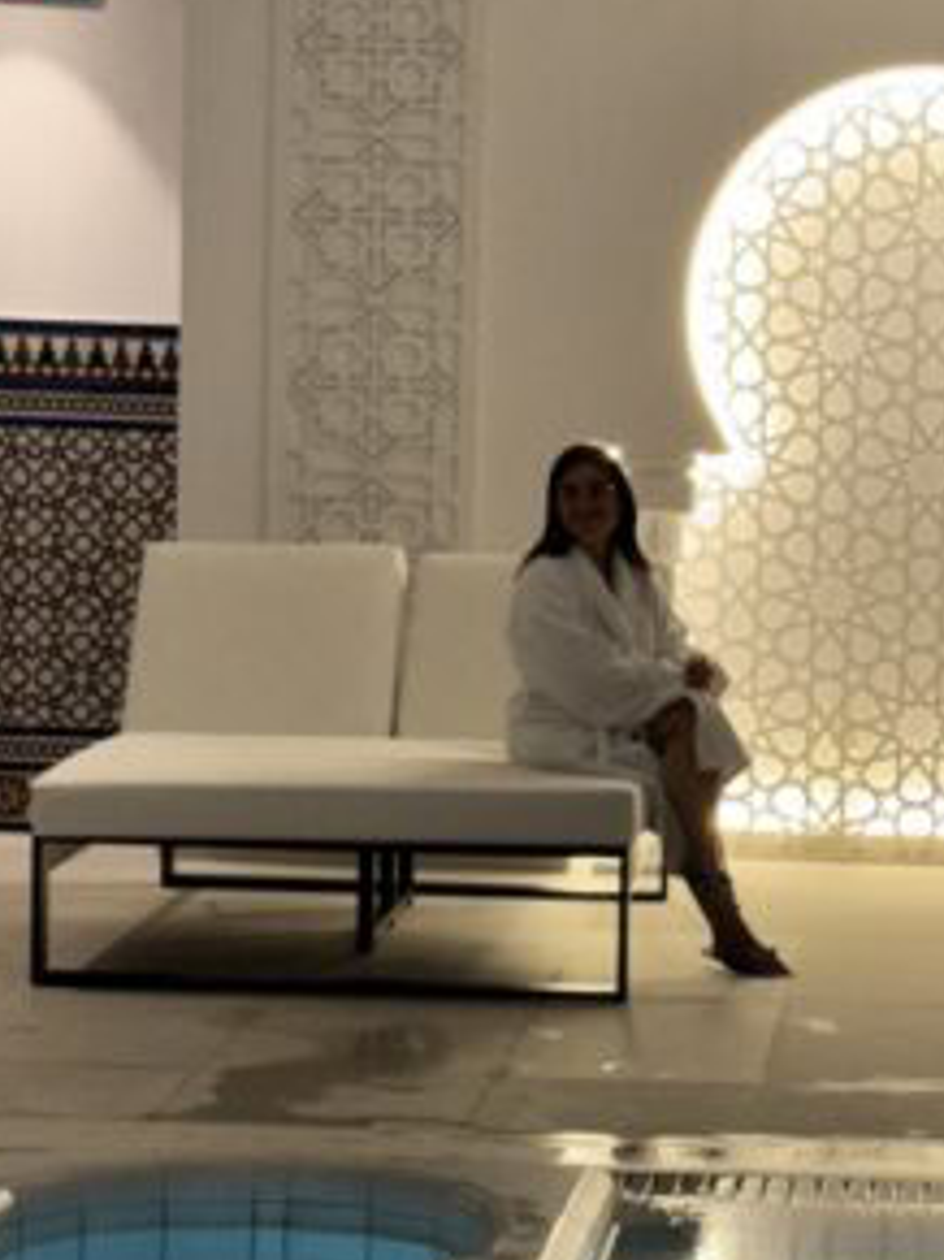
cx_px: 927
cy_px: 732
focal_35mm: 132
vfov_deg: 14.9
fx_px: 4803
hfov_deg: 11.1
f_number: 1.8
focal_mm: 6.8
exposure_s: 1/100
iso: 80
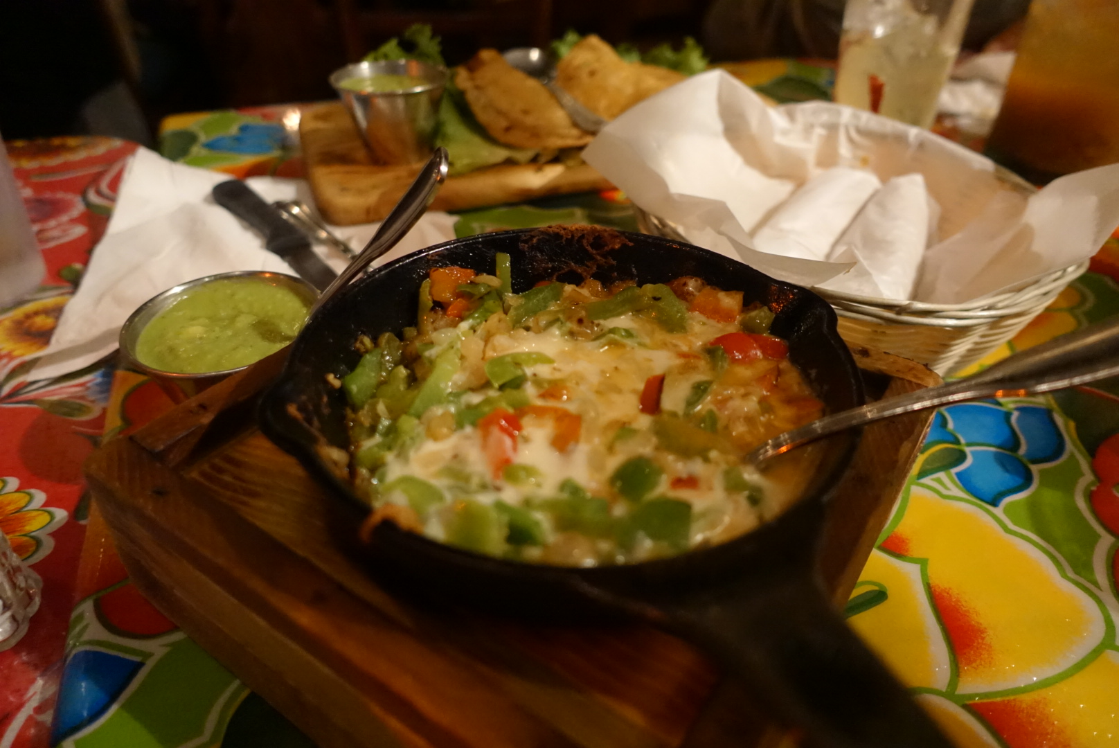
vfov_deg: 53.2
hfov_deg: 73.7
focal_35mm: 24
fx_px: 747
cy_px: 374
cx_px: 560
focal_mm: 8.8
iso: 3200
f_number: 1.8
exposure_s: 1/160
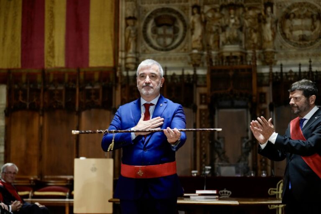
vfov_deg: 19.5
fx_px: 624
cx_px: 160
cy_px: 107
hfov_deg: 28.8
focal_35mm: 70
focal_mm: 70
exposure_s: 1/640
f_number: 2.8
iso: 3200
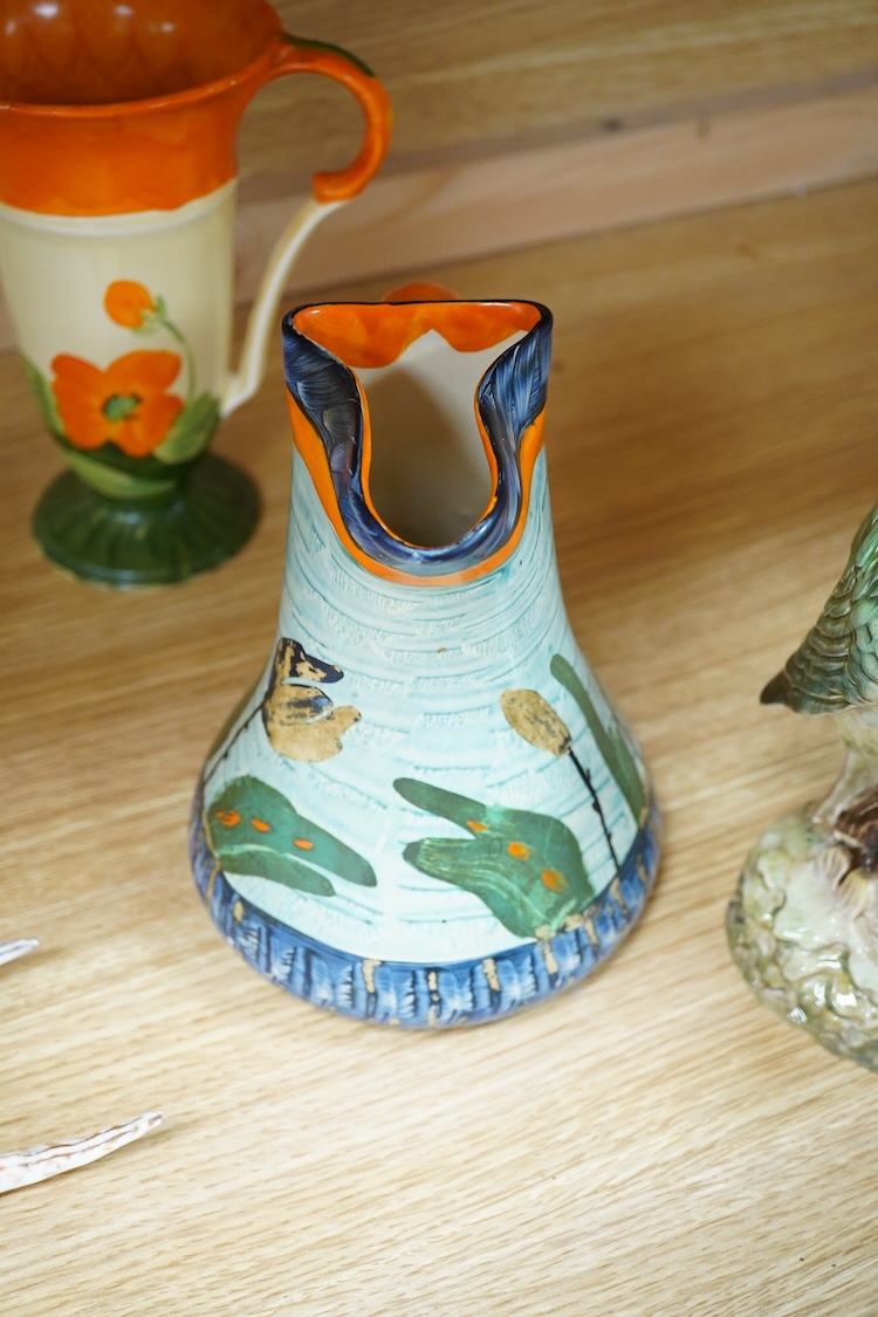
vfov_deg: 43.6
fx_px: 1646
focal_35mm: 45
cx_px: 439
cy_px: 658
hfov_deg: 29.9
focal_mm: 30
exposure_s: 1/100
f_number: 6.3
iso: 2500
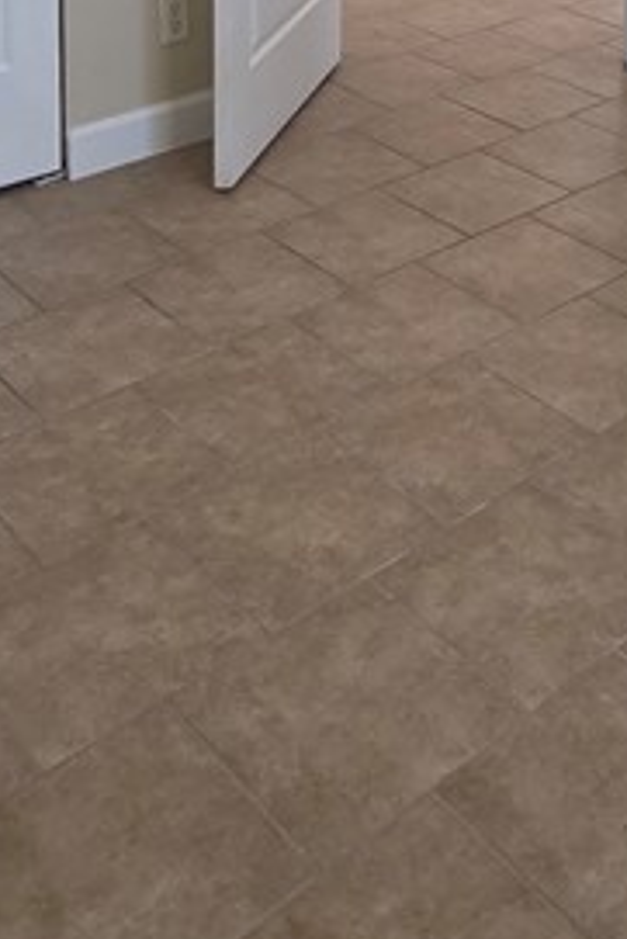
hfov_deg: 26.2
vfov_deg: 30.5
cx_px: 457
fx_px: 1331
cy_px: -284
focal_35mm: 51
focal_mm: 2.2
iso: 250
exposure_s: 1/120
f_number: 1.9
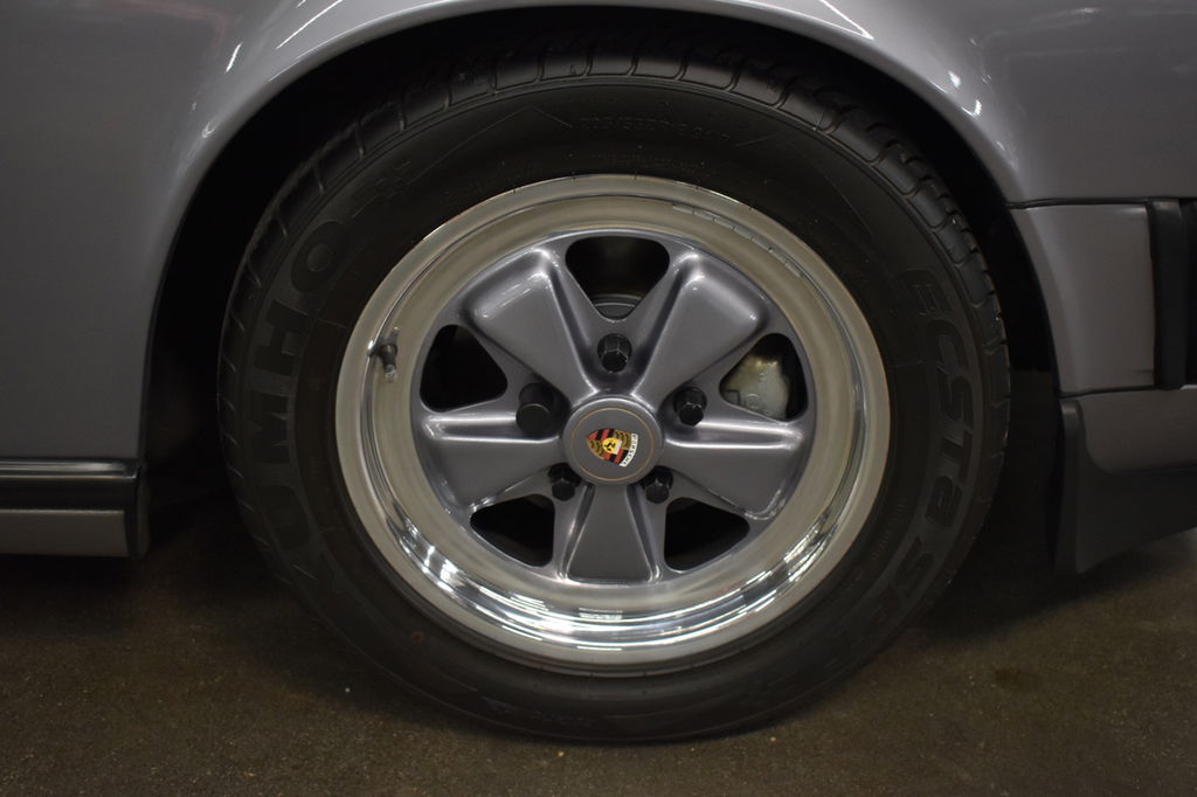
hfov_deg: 46.4
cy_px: 398
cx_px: 598
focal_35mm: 42
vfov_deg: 31.9
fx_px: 1396
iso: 1000
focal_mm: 28
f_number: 4.2
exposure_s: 1/125
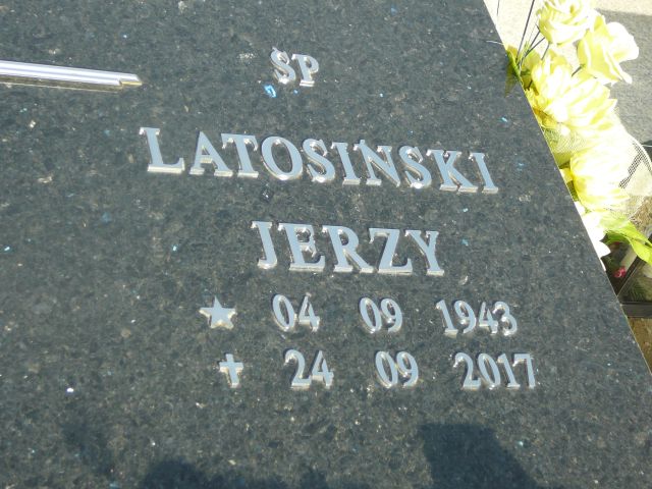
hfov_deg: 25.3
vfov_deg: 19.1
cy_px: 244
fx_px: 1450
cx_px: 326
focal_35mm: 77
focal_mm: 11.5
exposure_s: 1/320
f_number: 3.7
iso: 80
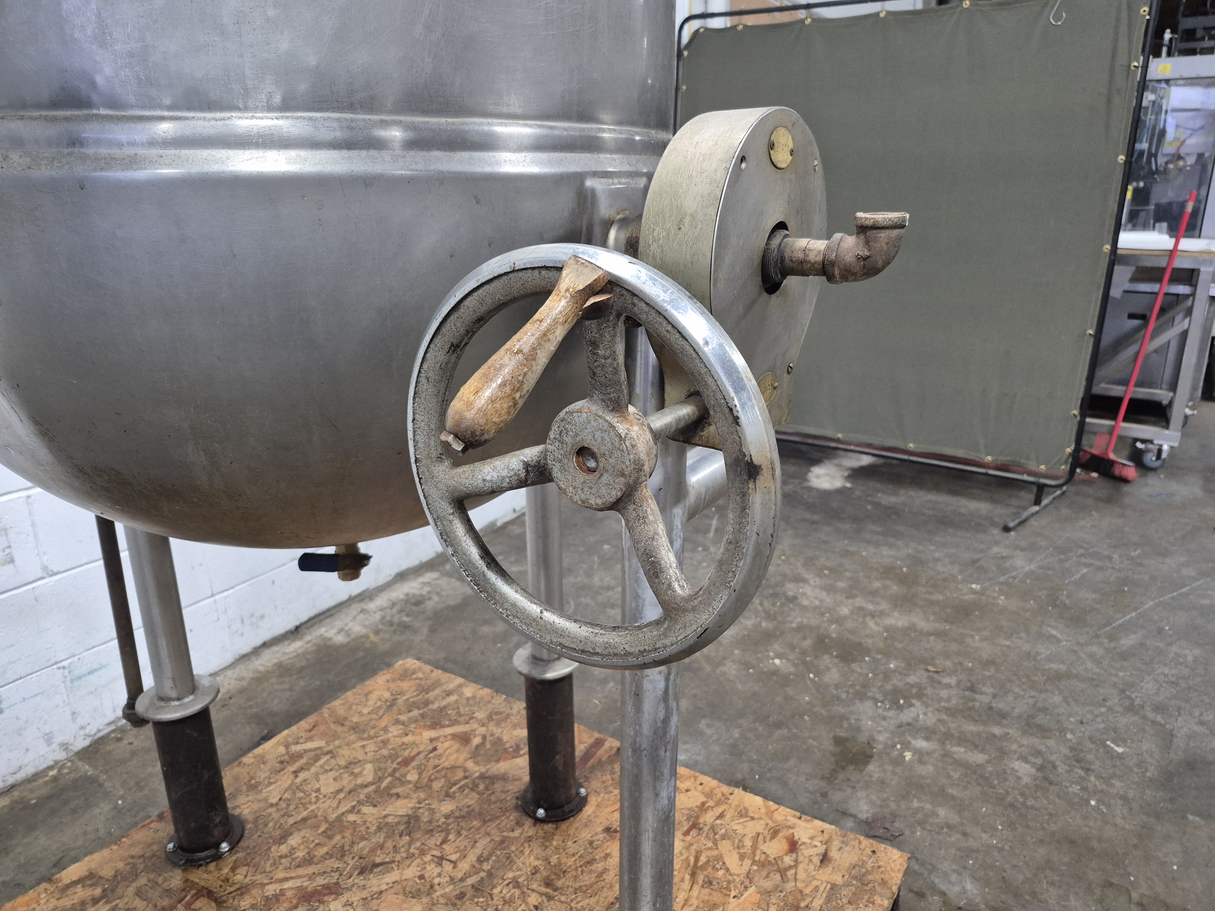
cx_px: 608
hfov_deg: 73.9
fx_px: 807
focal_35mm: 23
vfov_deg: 58.9
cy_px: 456
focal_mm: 5.4
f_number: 1.8
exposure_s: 1/120
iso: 640
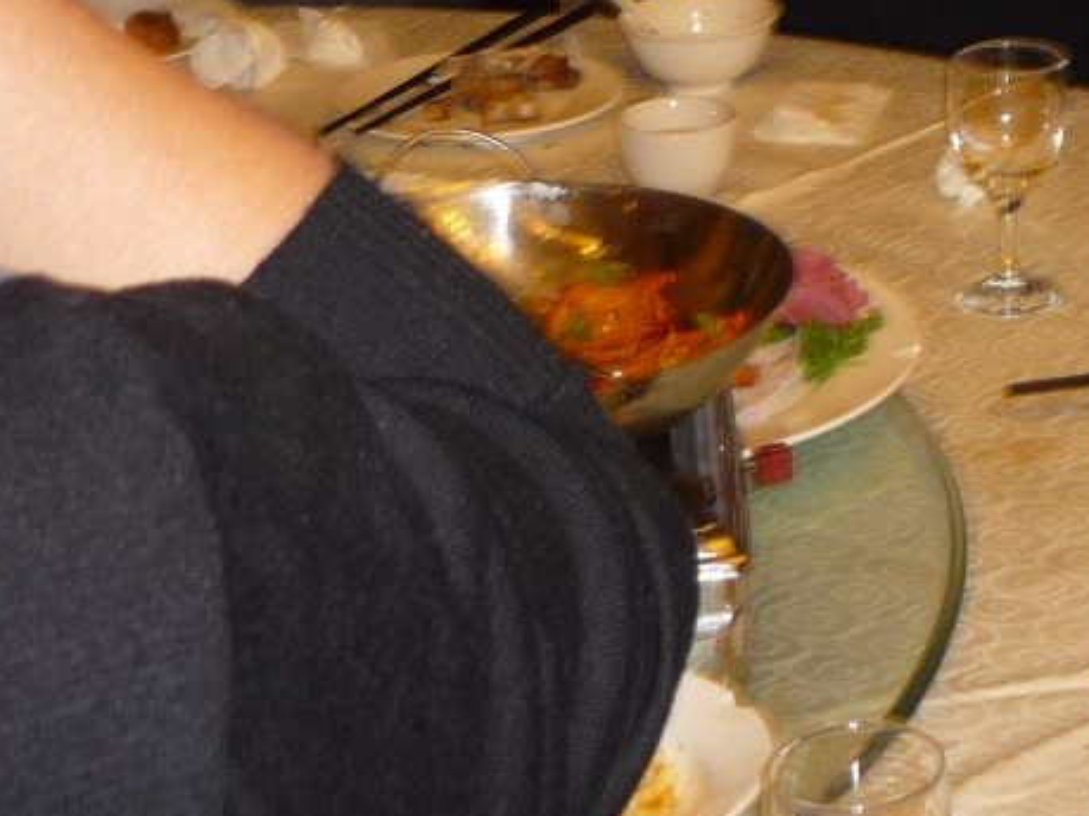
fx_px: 3617
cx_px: 1609
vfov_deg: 12.1
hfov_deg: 15.8
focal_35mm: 115
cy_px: -496
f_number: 2.8
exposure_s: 1/30
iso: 100
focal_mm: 5.5
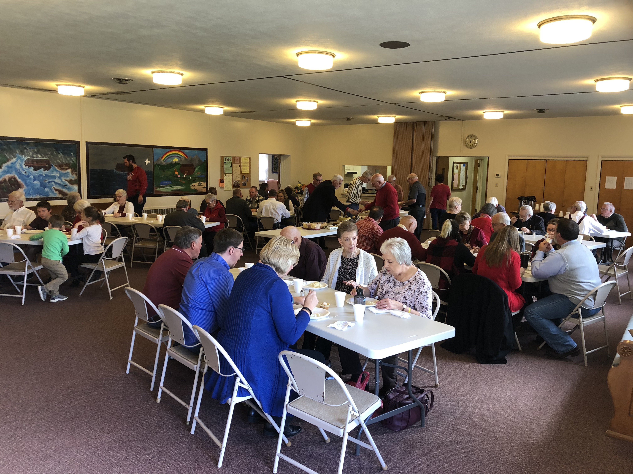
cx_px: 316
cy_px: 237
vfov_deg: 49.7
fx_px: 512
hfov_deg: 63.4
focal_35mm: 28
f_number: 1.8
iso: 40
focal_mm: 3.99
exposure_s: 1/20
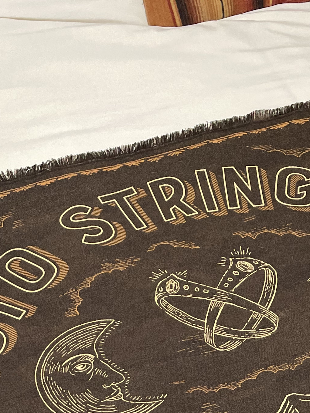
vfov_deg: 22.8
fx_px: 919
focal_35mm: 77
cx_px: 229
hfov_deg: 19.0
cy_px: 526
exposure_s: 1/60
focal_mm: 4.2
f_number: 1.6
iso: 200
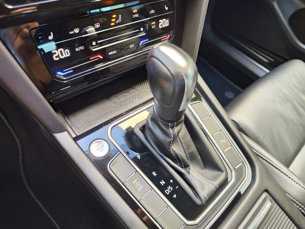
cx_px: 152
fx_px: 203
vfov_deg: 58.9
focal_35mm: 23
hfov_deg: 73.9
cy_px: 114
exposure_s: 1/50
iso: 387
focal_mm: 7.01
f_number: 1.69
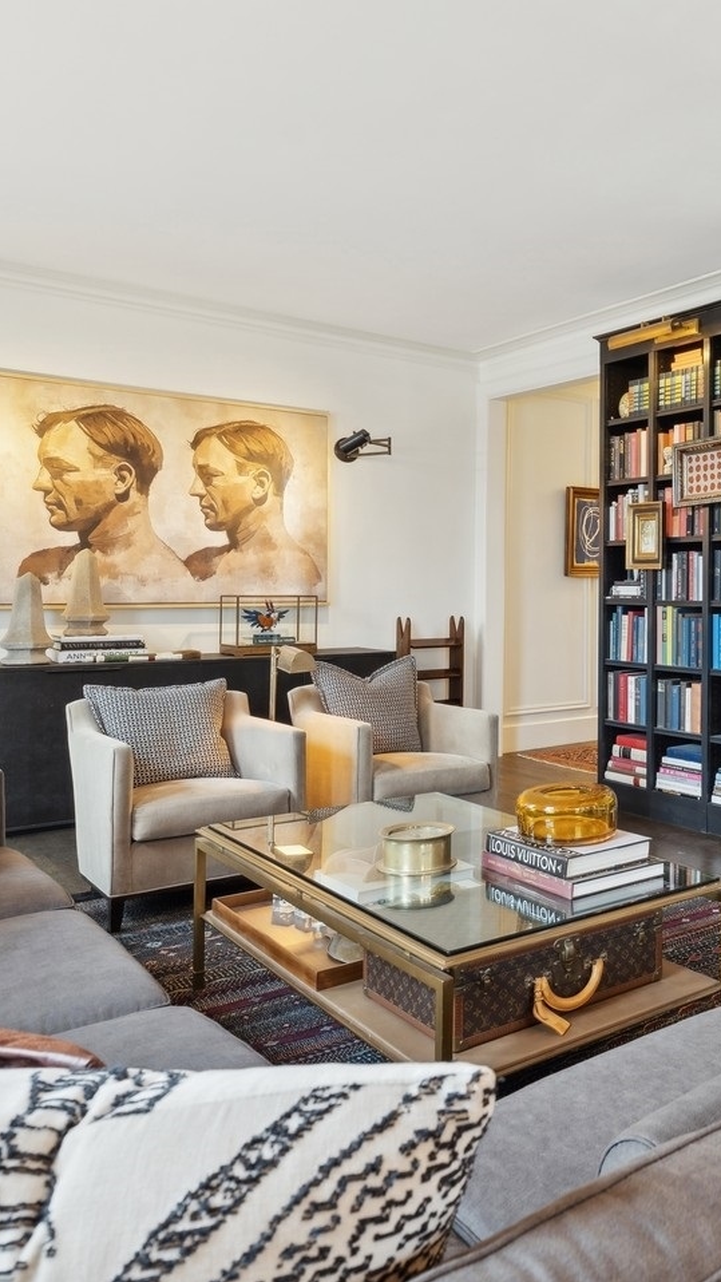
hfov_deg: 37.5
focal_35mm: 28
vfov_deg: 67.9
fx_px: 951
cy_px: 606
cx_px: 705
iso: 320
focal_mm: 16
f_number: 8
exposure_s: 1/8
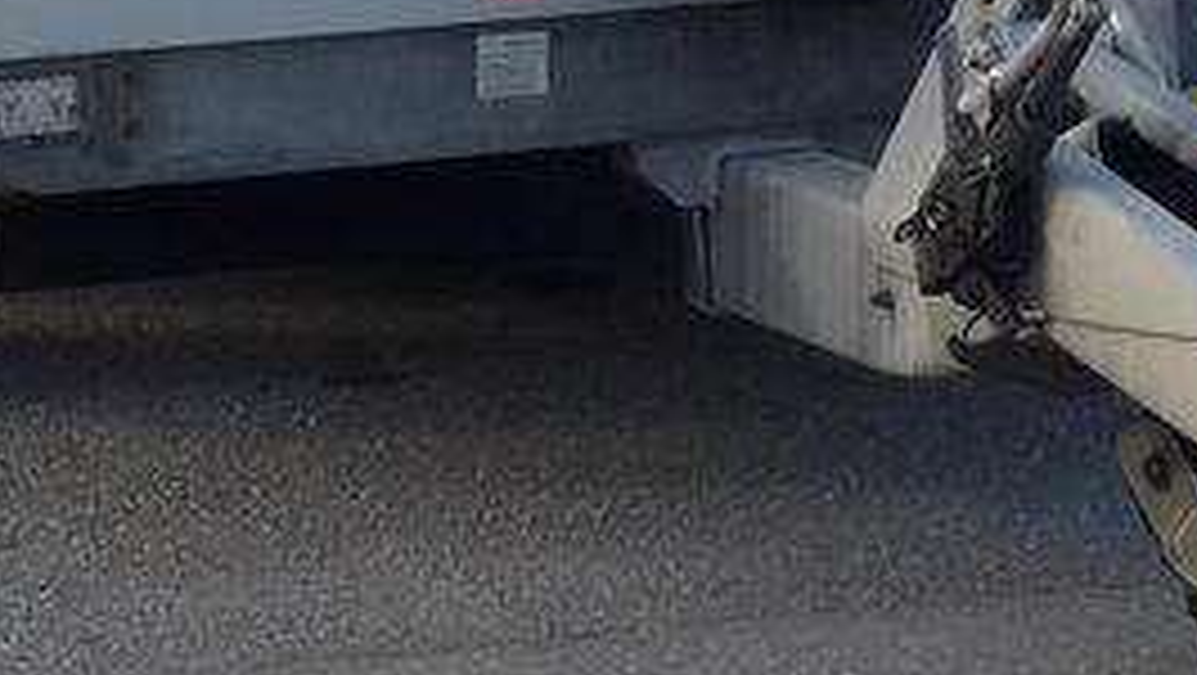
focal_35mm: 167
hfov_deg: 12.8
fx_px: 5304
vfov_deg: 6.9
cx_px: 1012
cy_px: -927
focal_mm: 7
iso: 80
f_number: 2.8
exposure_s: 1/320
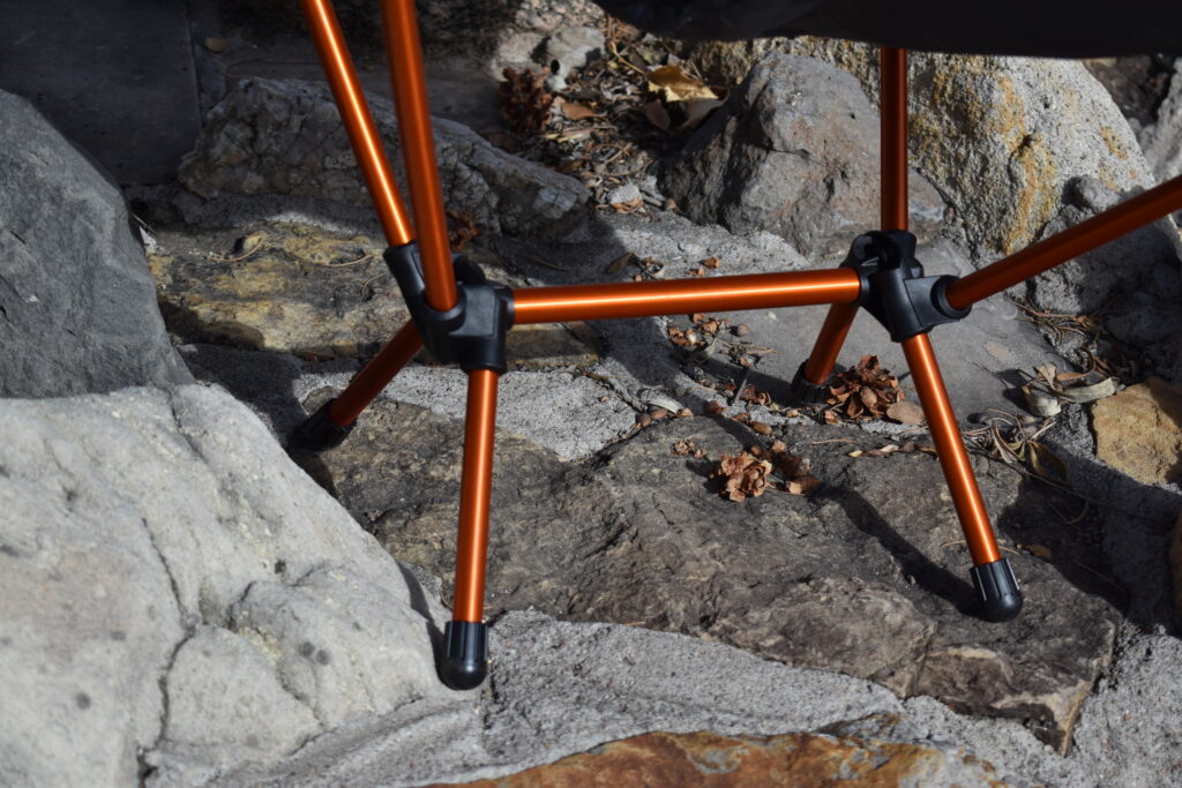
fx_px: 2463
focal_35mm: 75
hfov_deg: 27.0
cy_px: 394
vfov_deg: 18.2
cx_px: 591
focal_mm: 50
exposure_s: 1/500
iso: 100
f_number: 5.6
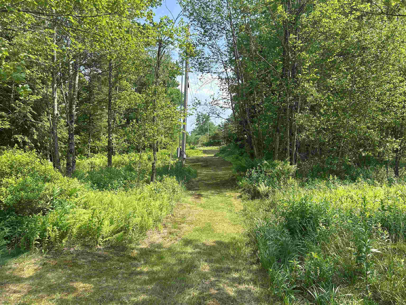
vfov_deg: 53.1
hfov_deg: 67.3
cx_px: 203
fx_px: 305
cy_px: 152
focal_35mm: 26
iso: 50
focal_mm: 5.7
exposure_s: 1/1575
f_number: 1.5
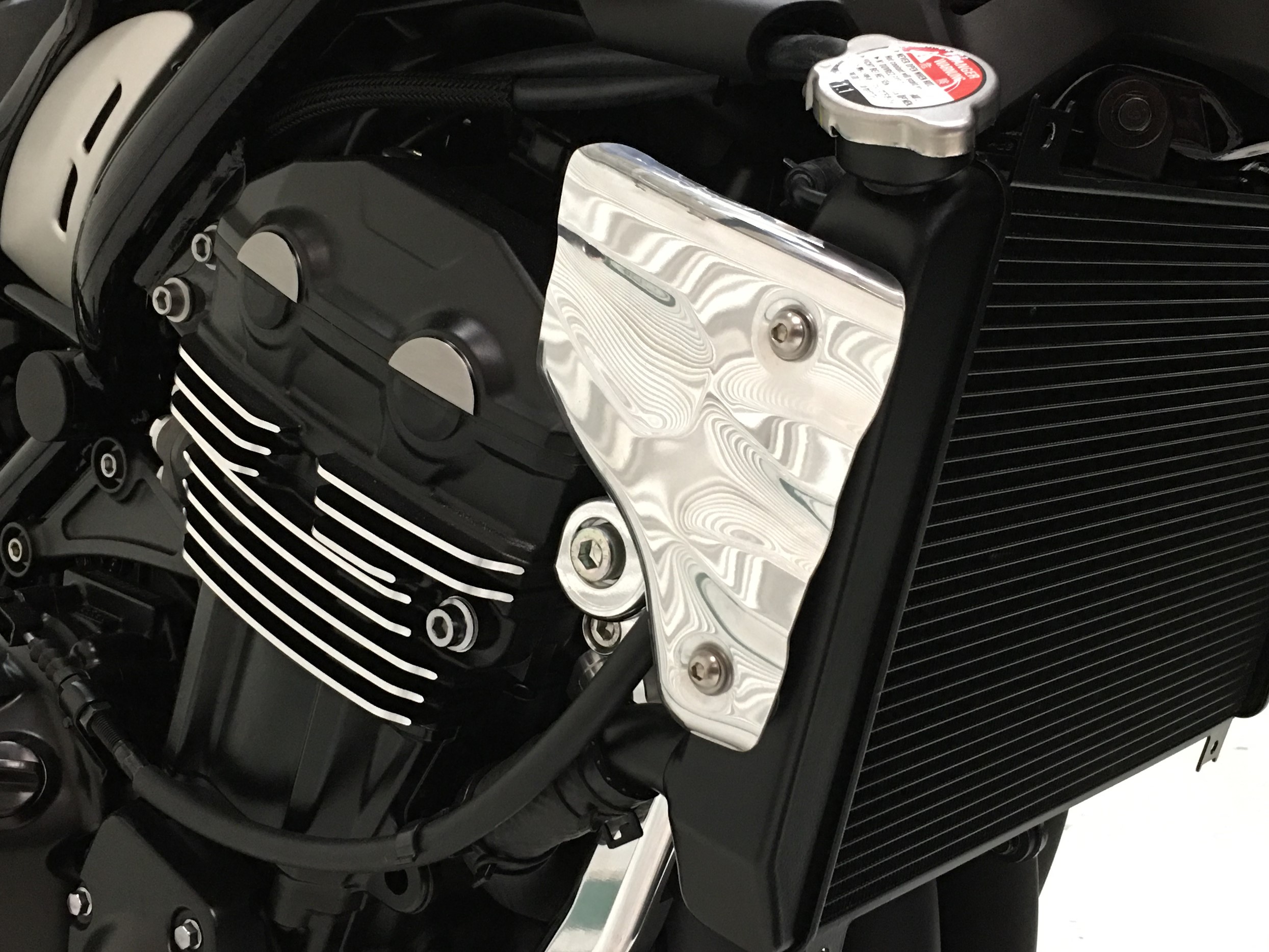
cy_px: 476
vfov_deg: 48.2
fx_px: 1063
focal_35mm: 29
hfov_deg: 61.7
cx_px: 634
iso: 100
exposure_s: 1/15
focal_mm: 4.15
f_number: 2.2
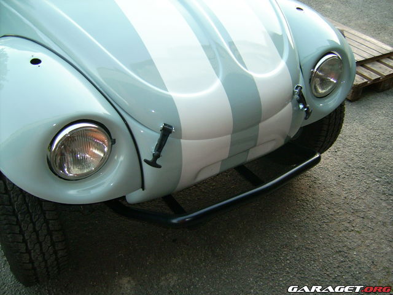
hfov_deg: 52.6
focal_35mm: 35
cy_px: 148
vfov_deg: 40.7
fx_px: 397
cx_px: 196
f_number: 2.8
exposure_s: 1/60
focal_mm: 5.95
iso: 100
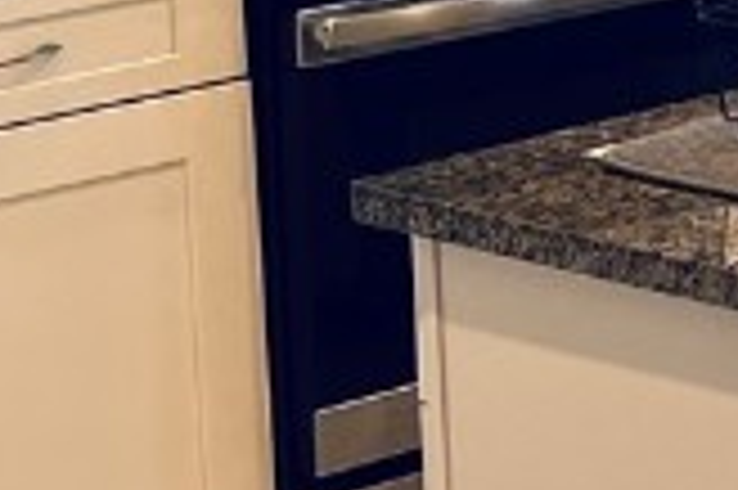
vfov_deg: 7.8
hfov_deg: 9.6
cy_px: -459
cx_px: 2196
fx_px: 3461
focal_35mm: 169
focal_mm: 5.7
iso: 80
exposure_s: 1/120
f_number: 1.5
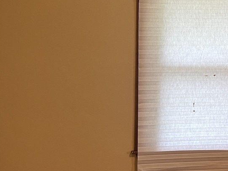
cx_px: 162
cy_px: 82
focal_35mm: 69
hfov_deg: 27.9
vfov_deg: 21.3
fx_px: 454
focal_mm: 5.7
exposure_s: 1/60
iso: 100
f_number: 1.5
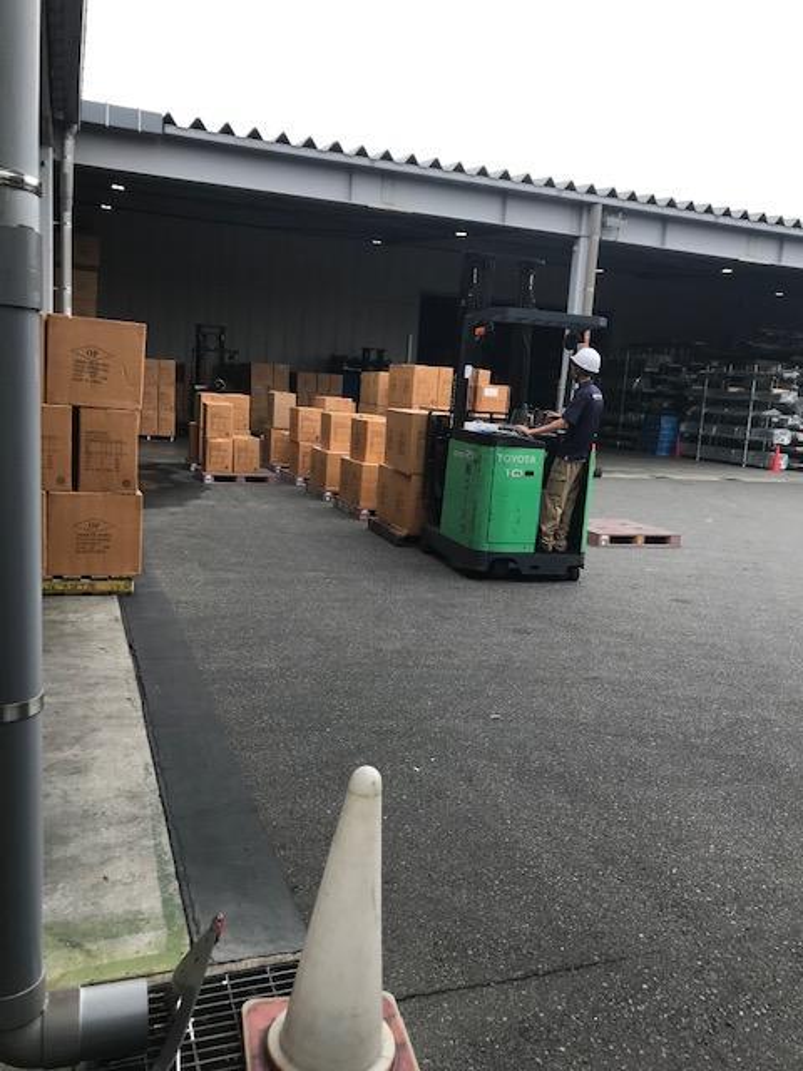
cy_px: 536
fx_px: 866
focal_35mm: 28
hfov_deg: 49.7
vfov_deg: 63.4
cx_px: 402
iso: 20
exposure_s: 1/870
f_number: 1.8
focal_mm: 4
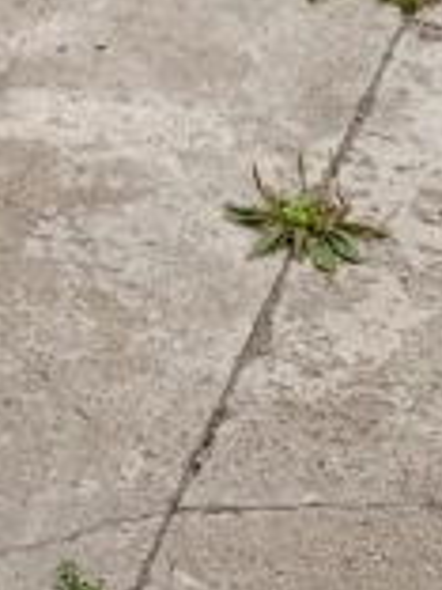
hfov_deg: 7.5
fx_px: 3303
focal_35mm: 194
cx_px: -227
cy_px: -1199
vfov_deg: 8.5
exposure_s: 1/132
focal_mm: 4.7
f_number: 1.79
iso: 100
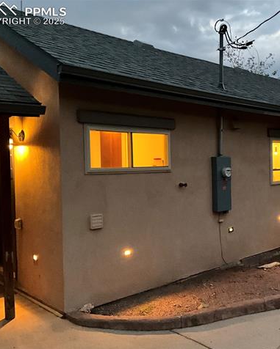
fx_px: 394
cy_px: 175
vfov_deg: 47.9
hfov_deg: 38.2
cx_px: 209
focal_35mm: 38
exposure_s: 1/30
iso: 640
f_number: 1.8
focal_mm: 3
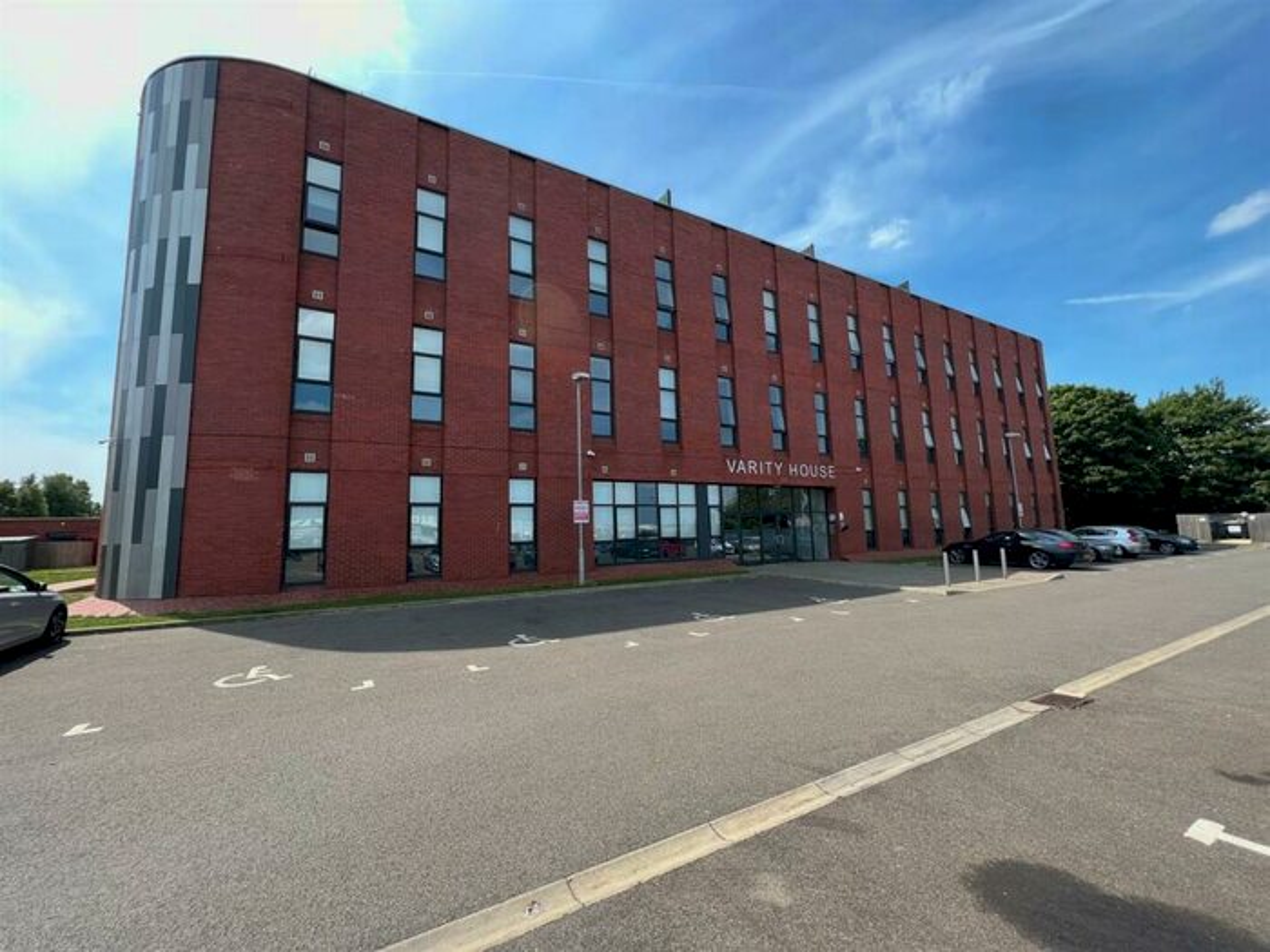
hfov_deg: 106.2
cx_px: 635
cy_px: 476
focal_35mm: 13
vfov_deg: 89.9
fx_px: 477
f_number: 1.8
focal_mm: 1.57
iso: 32
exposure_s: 1/435
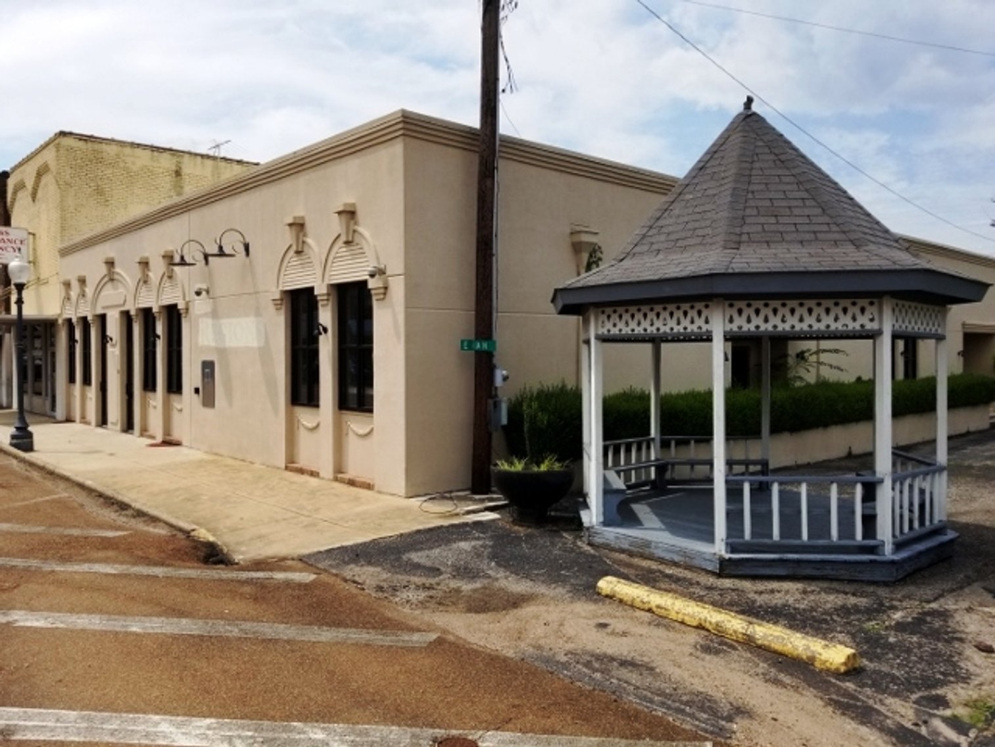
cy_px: 374
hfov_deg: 67.3
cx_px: 498
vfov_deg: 53.1
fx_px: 747
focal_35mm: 26
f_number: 1.7
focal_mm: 4.25
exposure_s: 1/2568
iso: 50
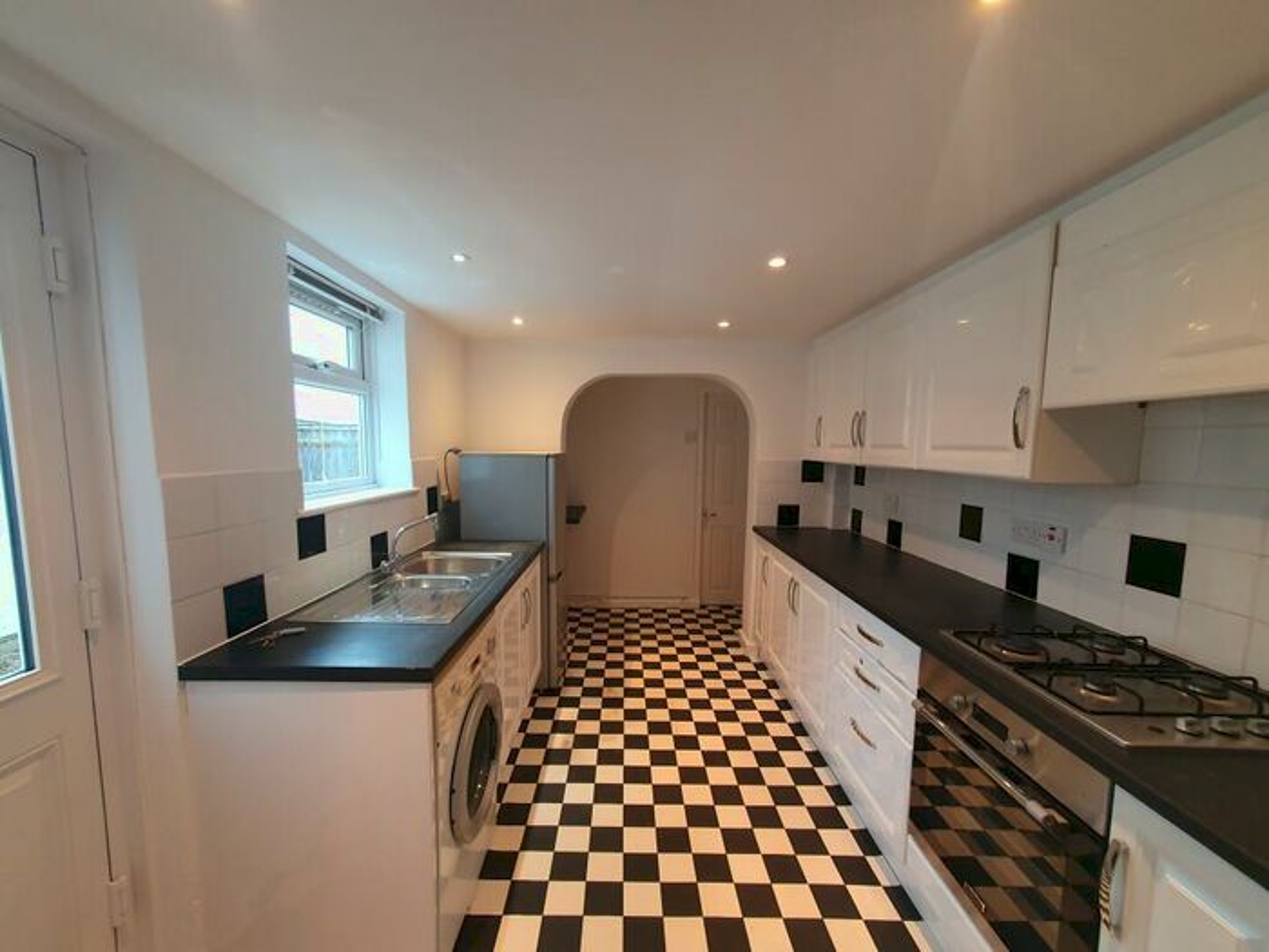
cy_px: 476
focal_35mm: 13
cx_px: 634
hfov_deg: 106.2
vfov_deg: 89.9
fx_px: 477
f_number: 2.2
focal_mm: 1.8
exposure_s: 1/50
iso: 250
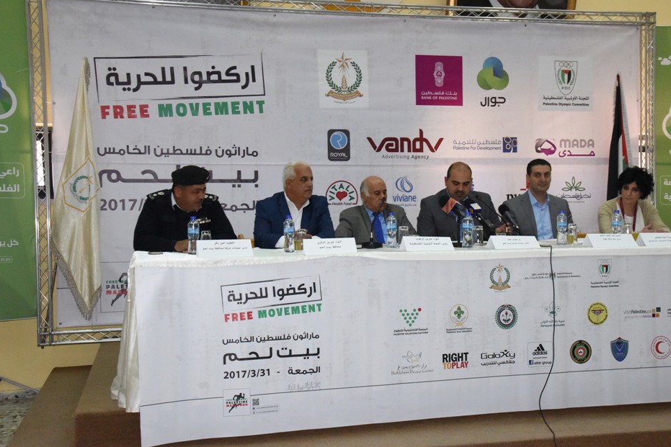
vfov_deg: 30.5
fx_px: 820
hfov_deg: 44.5
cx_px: 355
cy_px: 244
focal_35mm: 44
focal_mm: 40
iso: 10000
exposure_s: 1/250
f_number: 13
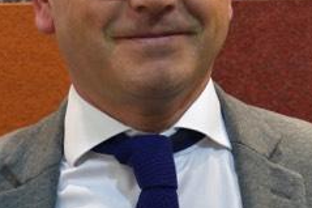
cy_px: 80
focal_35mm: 181
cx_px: 429
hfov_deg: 11.0
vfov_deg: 7.6
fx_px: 1568
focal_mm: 27
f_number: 4
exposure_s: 1/250
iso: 720
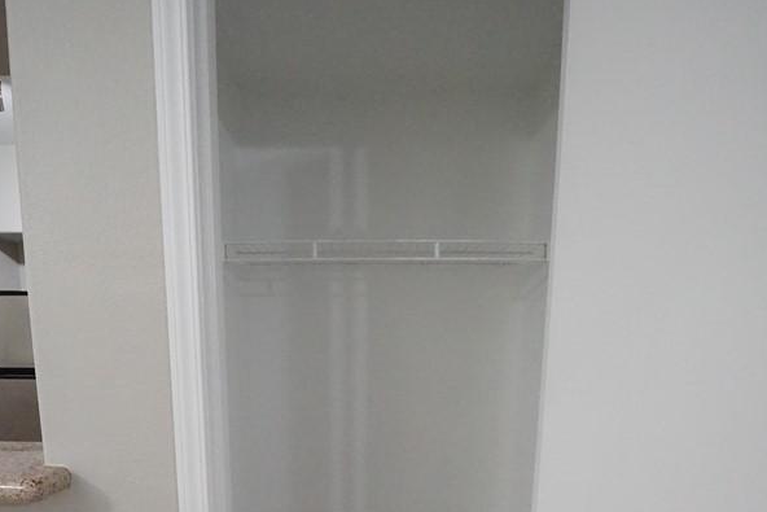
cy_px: 424
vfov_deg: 52.7
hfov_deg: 78.5
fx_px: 469
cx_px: 363
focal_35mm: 22
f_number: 6.3
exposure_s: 1/125
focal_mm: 12
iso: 10000
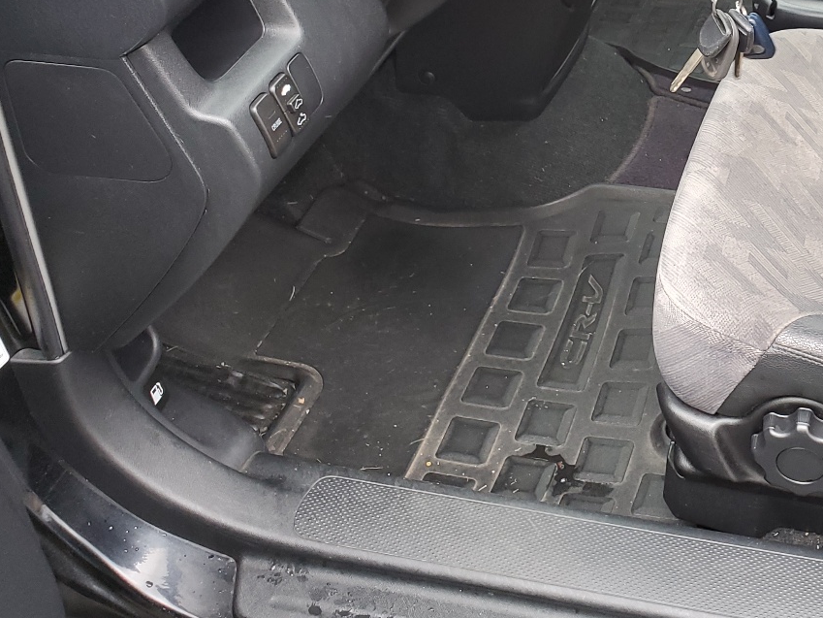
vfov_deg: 28.6
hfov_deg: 36.5
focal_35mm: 49
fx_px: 1165
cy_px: 67
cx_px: 739
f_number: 1.5
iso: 61
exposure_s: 1/60.2
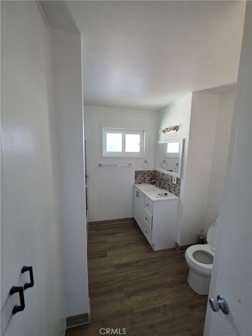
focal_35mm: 13
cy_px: 168
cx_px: 126
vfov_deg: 106.2
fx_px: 126
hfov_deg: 89.9
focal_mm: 2.2
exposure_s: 1/60.2
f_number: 1.9
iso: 320
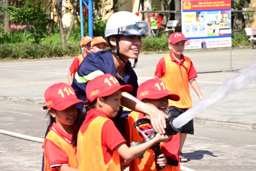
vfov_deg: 8.7
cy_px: 86
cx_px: 128
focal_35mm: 157
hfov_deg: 13.1
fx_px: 1116
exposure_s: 1/200
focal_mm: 105
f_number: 5.6
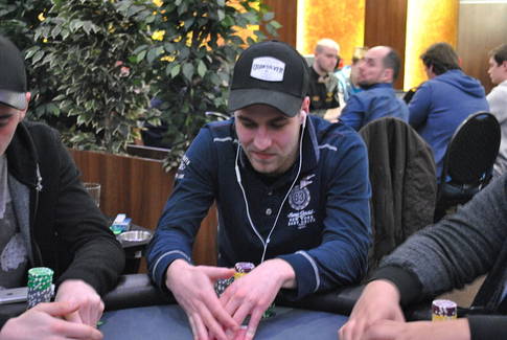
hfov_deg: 37.8
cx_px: 254
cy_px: 170
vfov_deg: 25.8
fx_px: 740
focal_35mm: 52
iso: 1600
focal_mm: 35
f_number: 5
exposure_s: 1/6
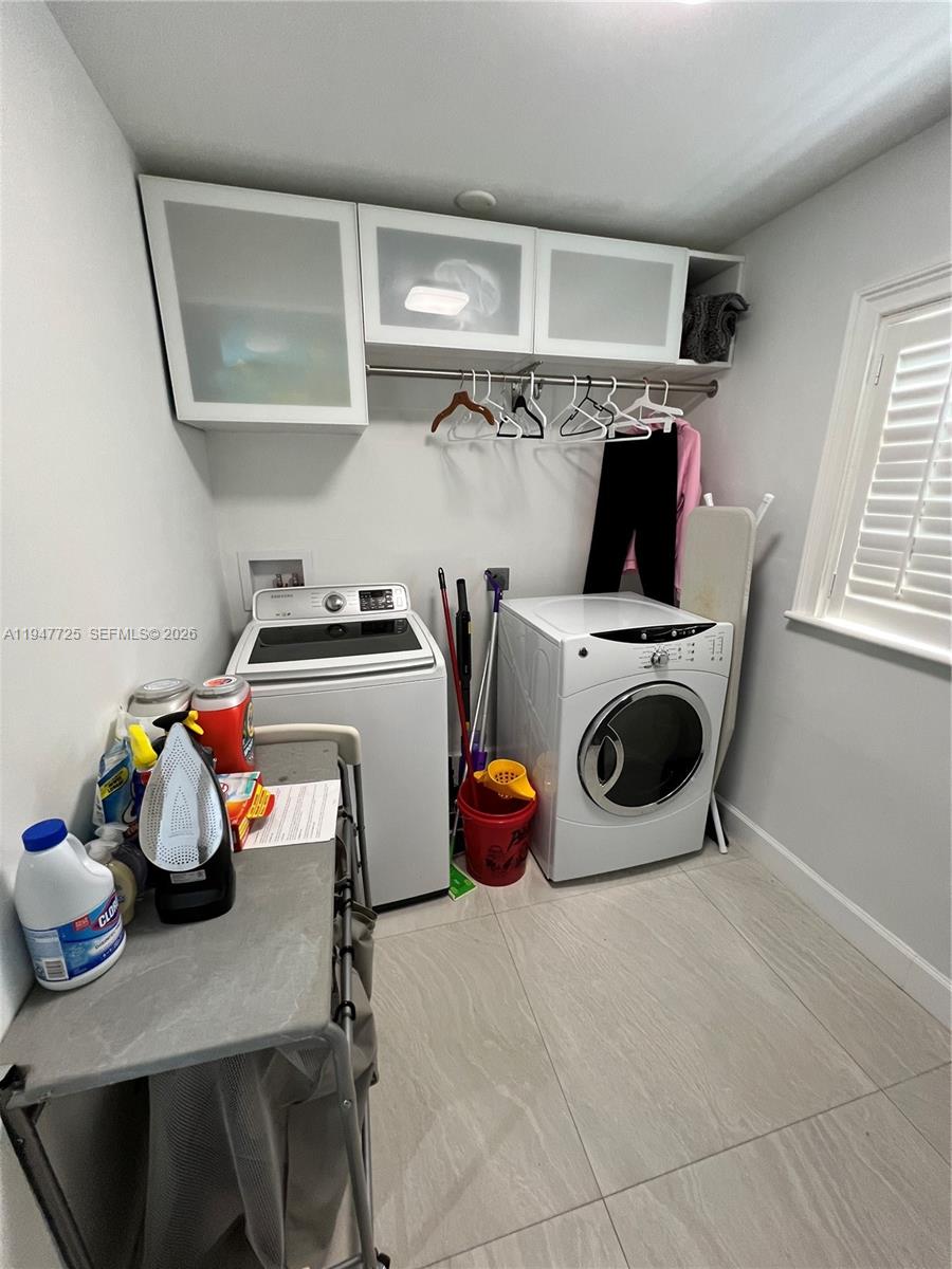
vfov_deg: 106.2
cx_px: 476
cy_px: 634
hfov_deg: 89.9
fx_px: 477
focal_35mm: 13
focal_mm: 1.57
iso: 200
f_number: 1.8
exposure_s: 1/120
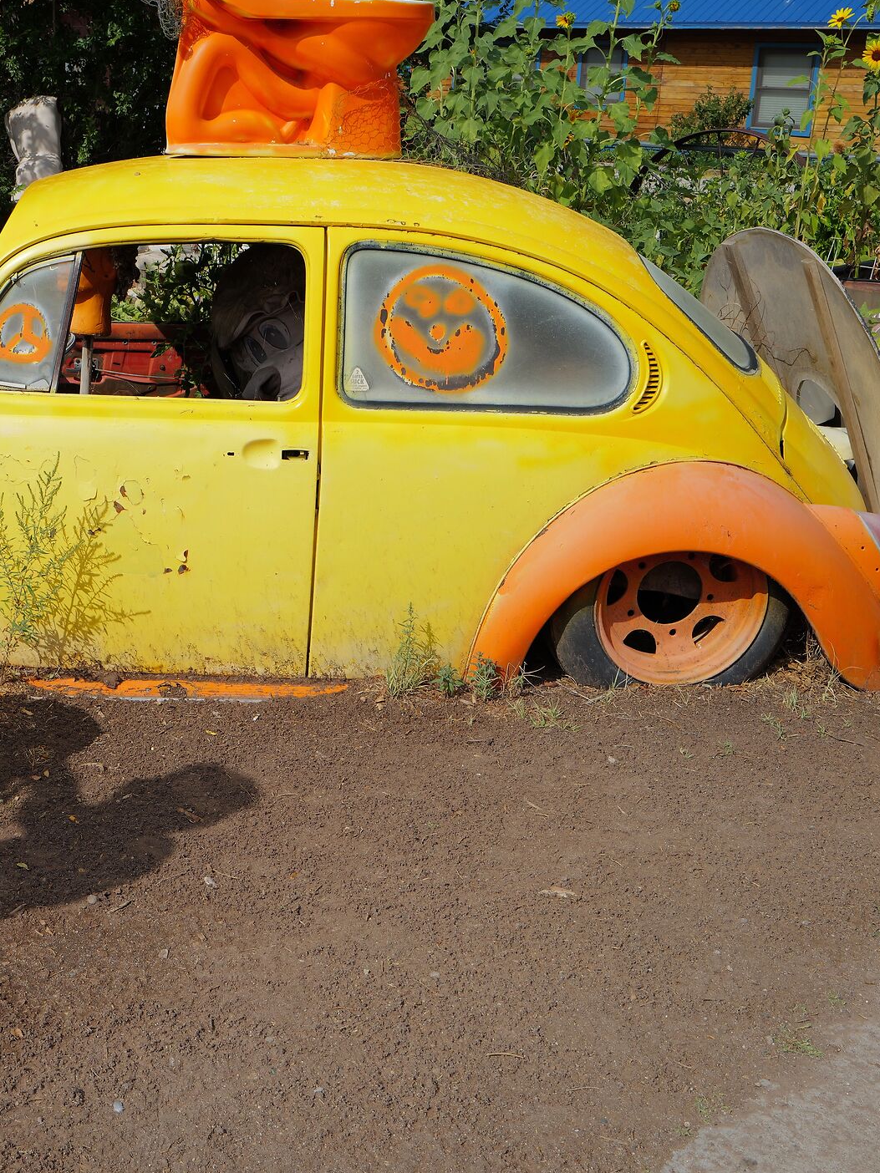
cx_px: 186
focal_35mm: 46
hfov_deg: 30.8
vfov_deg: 41.2
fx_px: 1559
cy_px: 517
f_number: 11
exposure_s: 1/250
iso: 100
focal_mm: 28
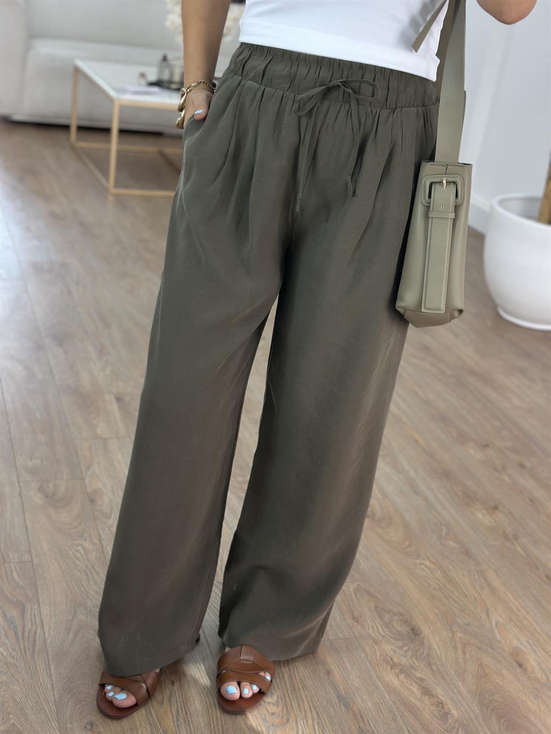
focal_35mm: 48
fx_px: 1019
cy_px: 367
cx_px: 276
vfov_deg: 39.7
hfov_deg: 30.3
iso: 64
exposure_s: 1/100
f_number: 1.78
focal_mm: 6.86
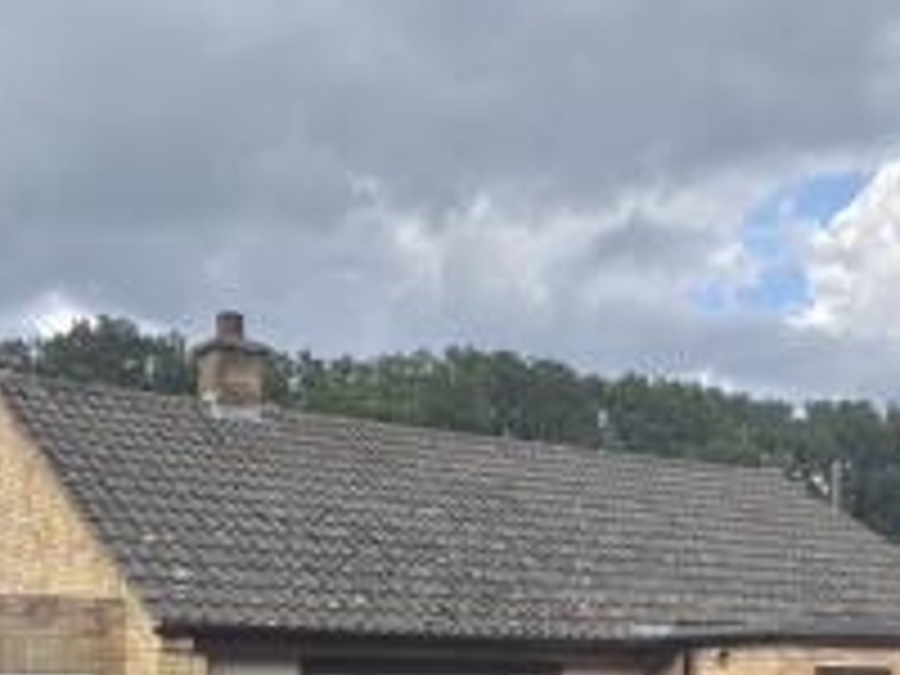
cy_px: 668
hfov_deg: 34.9
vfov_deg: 25.3
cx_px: 470
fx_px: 1430
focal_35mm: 55
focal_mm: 5.96
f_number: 1.6
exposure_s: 1/1418
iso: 50
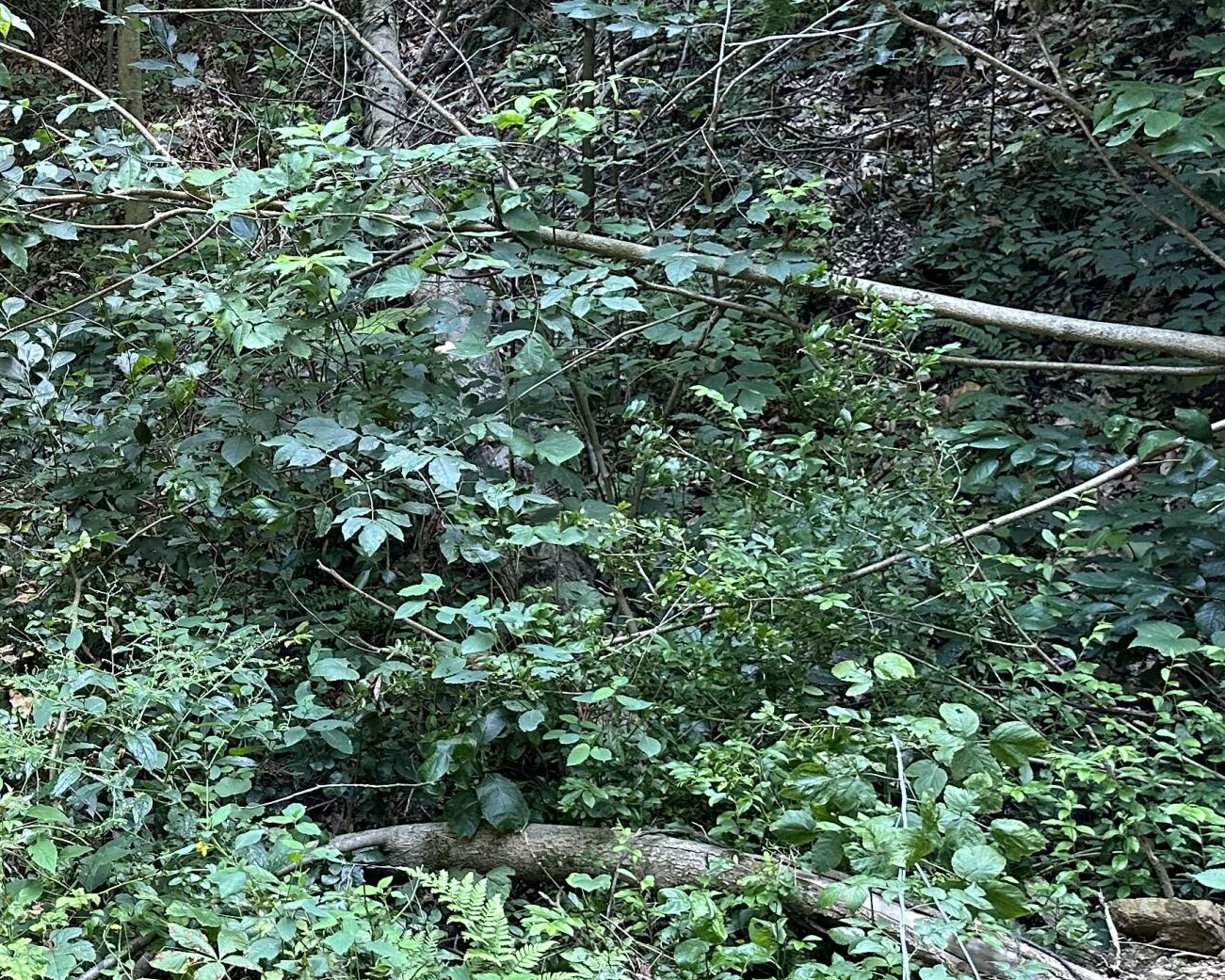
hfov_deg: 30.9
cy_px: 415
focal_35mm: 54
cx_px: -129
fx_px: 1958
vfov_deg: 28.1
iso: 250
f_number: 1.78
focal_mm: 6.86
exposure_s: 1/104
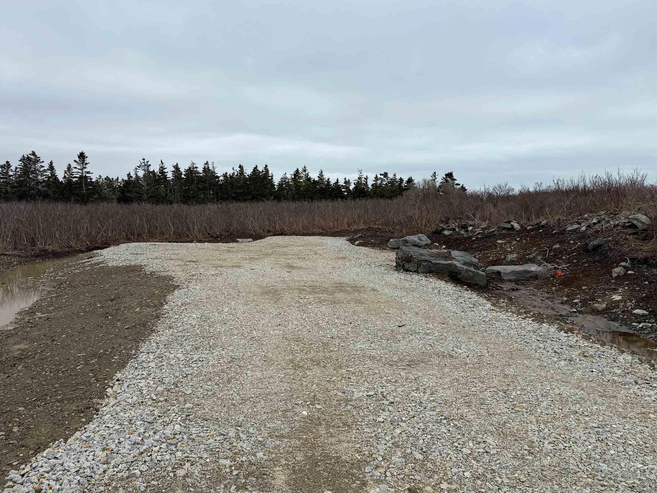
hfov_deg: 63.1
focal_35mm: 28
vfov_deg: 49.7
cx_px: 274
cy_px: 234
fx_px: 531
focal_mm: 6.76
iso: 80
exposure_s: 1/3584
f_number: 1.78
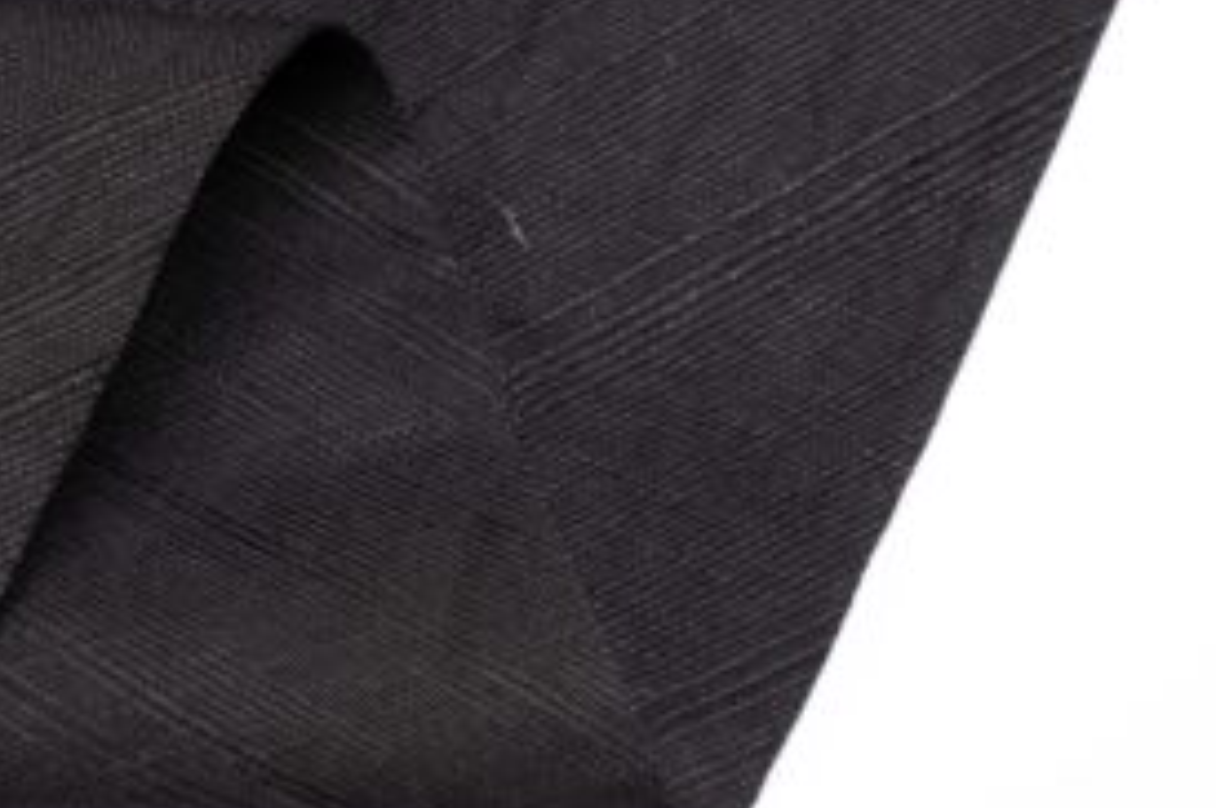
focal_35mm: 137
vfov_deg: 10.0
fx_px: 4622
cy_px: 388
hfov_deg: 15.0
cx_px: 391
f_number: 13
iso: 100
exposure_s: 1/125
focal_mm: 75
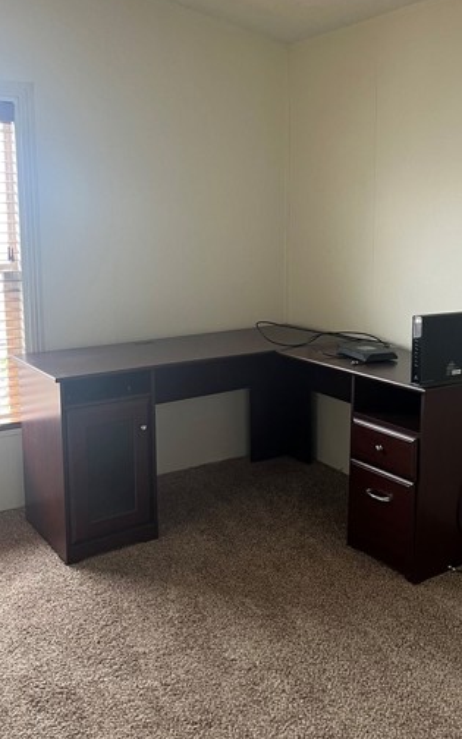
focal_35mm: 35
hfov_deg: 36.2
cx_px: 276
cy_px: 309
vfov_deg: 55.1
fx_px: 705
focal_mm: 5.1
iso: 125
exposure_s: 1/60
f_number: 1.6
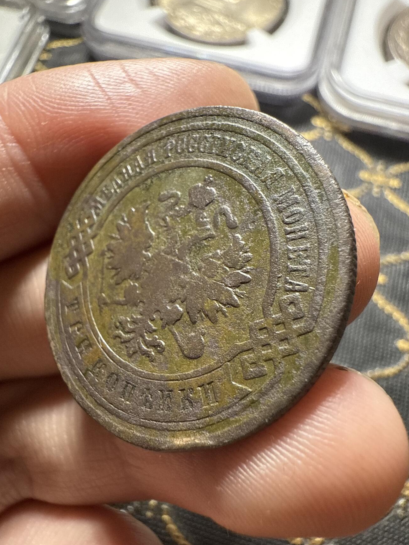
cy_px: 275
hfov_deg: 54.9
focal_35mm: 25
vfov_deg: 69.4
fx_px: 394
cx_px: 202
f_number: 2.2
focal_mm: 2.22
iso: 320
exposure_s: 1/99
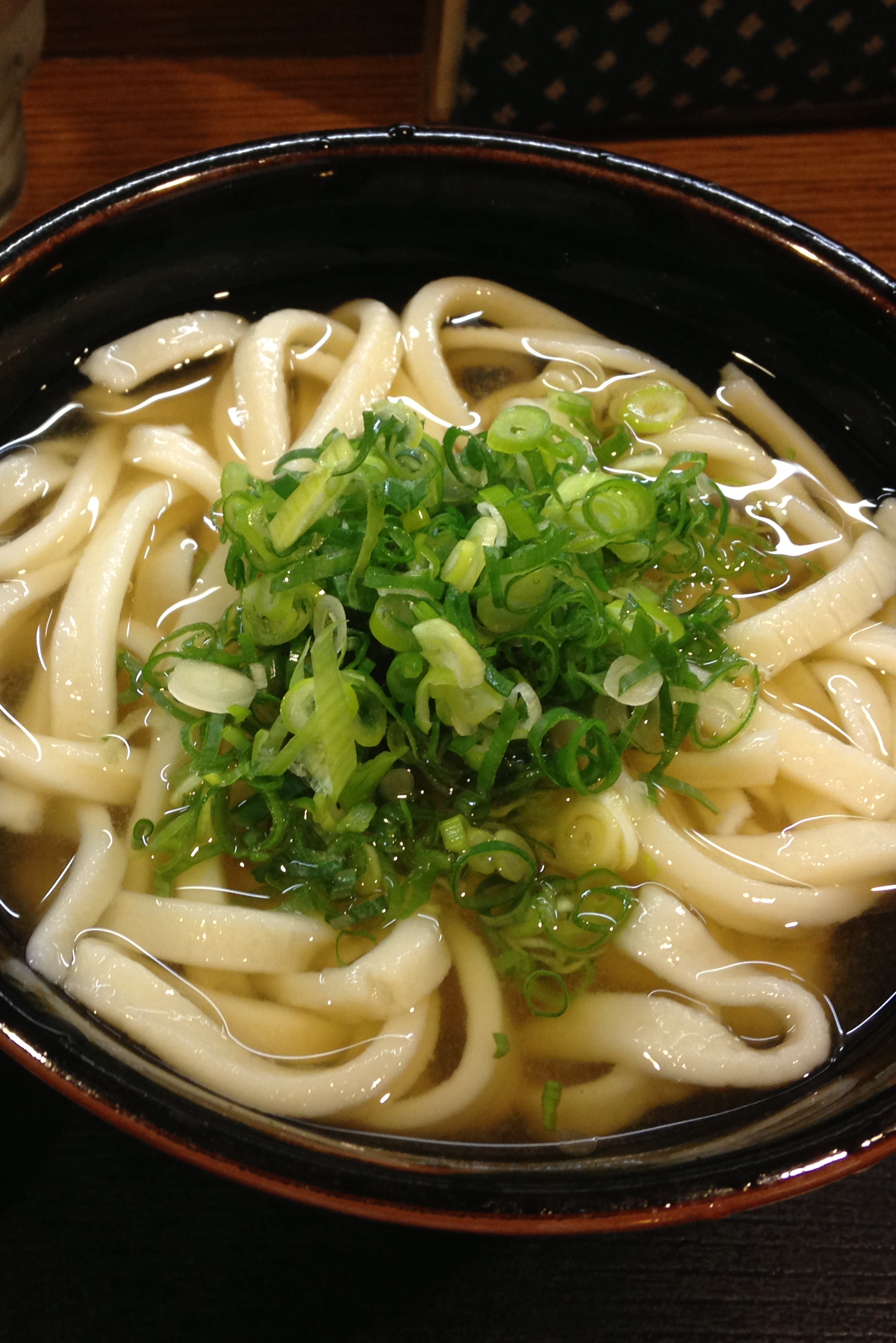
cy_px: 674
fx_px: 1717
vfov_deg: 42.7
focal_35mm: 46
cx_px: 275
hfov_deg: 29.0
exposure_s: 1/20
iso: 100
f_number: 2.4
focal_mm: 4.13
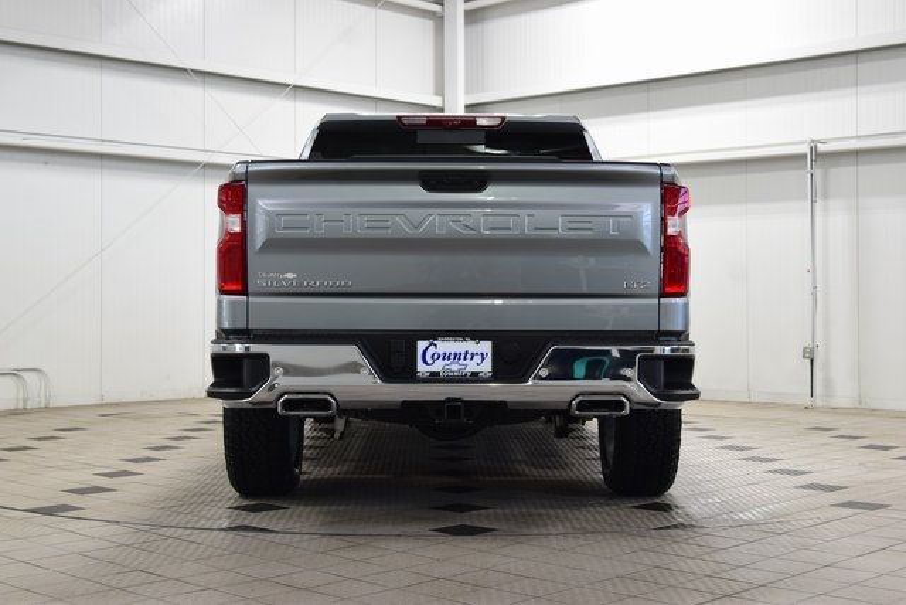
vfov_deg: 25.8
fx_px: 1321
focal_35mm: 52
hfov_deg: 37.8
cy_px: 302
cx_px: 453
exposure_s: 1/15
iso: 450
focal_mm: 35
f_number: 6.3
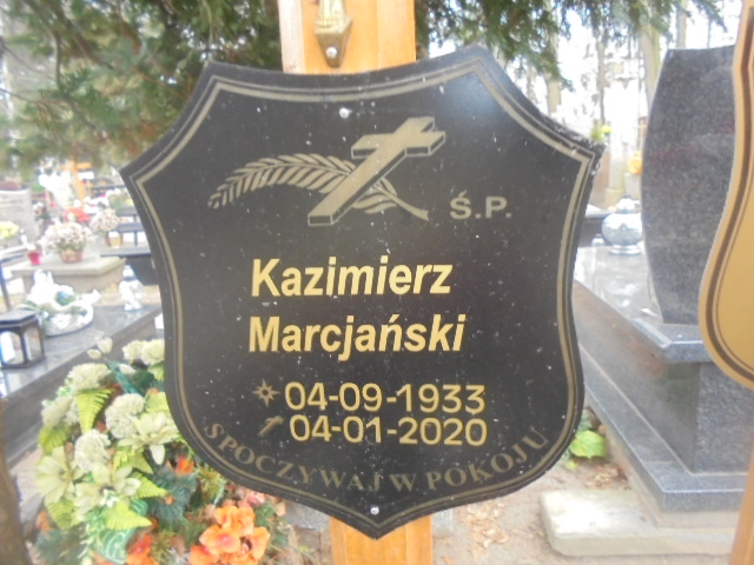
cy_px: 282
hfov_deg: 67.3
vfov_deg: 53.1
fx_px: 566
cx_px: 377
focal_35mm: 26
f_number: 3.5
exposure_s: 1/15
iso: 400
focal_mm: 4.6
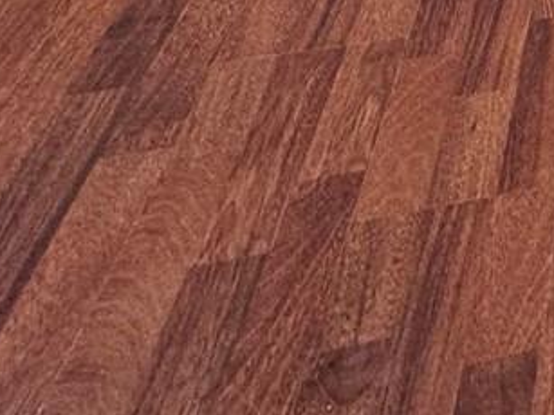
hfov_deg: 17.9
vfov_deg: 13.9
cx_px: 1126
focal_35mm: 73
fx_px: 1168
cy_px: -595
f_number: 2.2
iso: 100
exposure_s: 1/120
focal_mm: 2.22
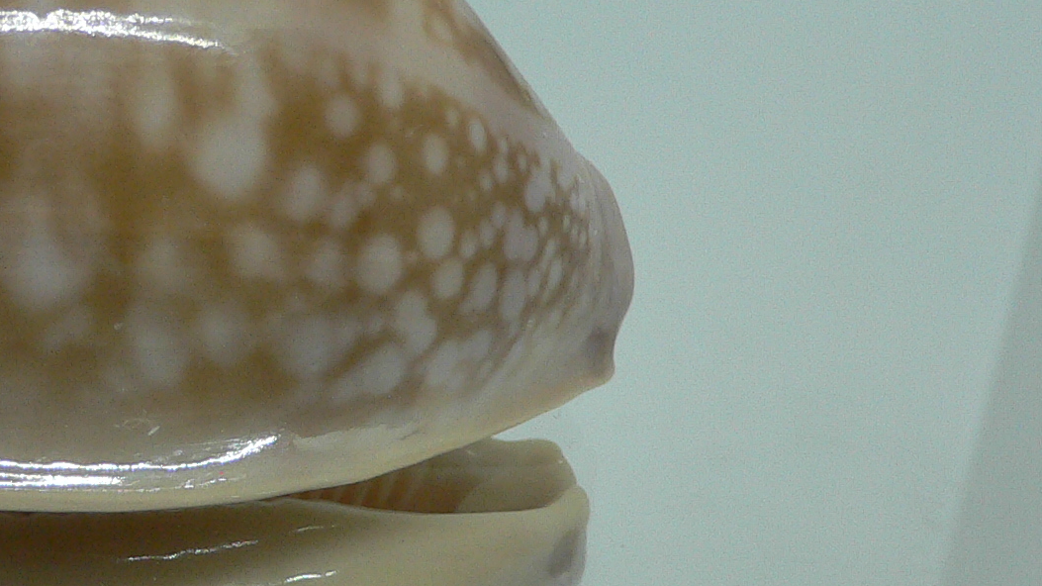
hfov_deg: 27.9
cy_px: 326
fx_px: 2017
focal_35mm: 73
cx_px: 110
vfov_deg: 16.5
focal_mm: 4.6
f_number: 2.8
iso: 150
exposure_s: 1/60
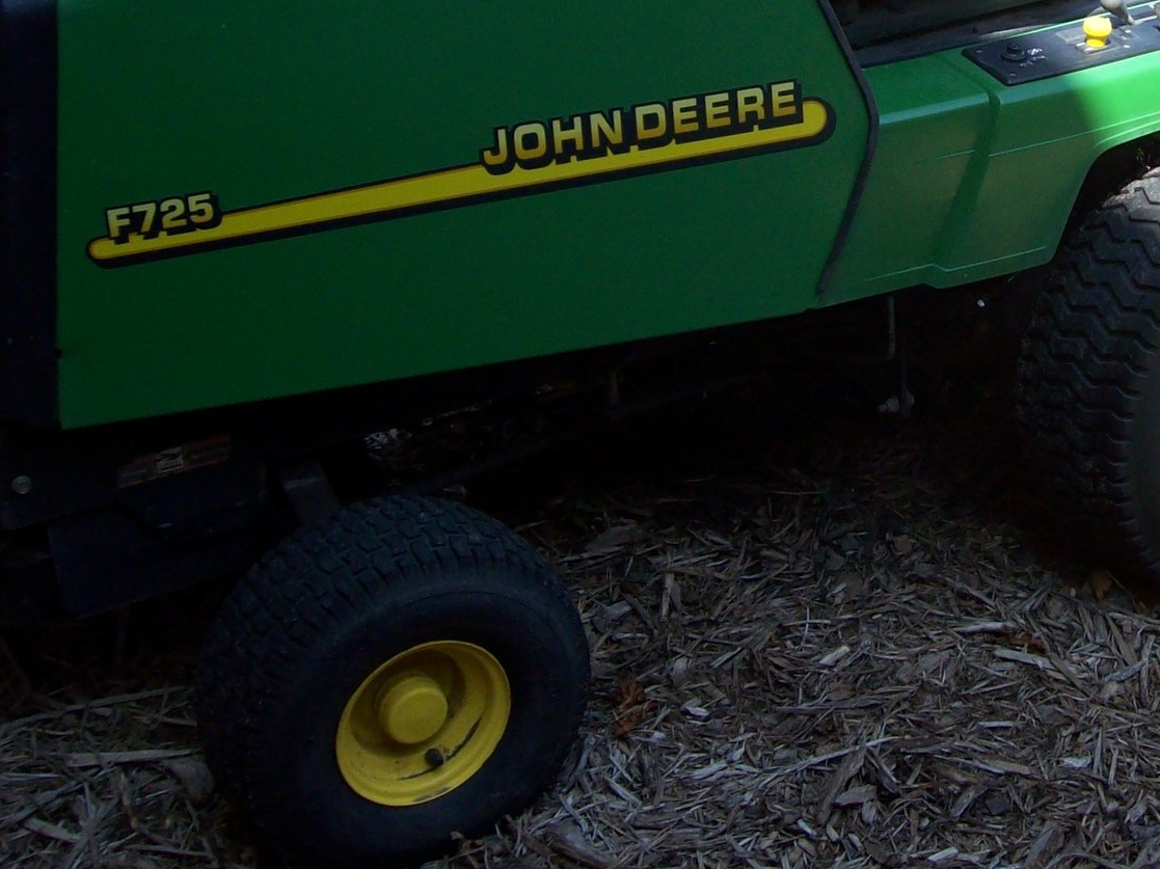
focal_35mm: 66
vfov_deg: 21.9
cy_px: 151
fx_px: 2211
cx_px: 991
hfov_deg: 28.5
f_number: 2.7
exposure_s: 1/431
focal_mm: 6
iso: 80
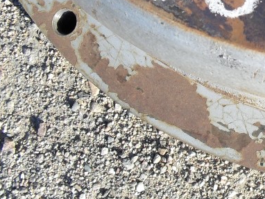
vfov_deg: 16.5
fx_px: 673
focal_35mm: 88
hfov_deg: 20.7
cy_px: 9
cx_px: 325
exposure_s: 1/350
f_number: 3.2
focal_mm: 6.3
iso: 100
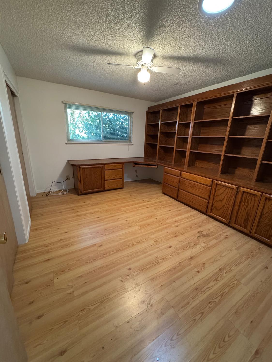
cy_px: 181
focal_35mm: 14
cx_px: 136
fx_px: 147
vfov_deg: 102.1
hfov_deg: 85.7
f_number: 2.2
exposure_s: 1/60
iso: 640
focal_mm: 2.22
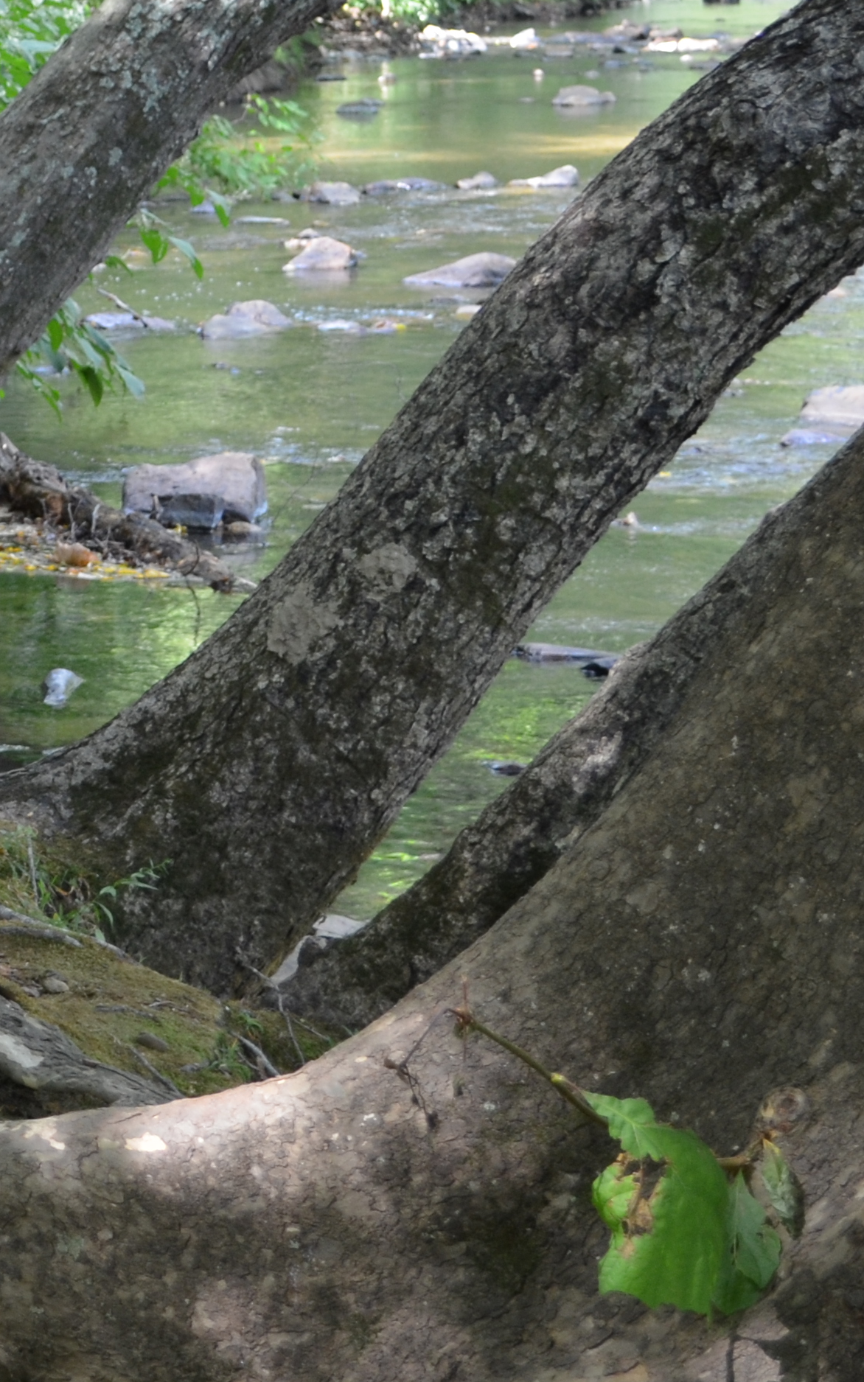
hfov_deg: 8.9
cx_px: -737
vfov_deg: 14.9
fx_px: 5287
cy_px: 412
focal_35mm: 140
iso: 400
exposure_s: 1/80
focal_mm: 35
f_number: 5
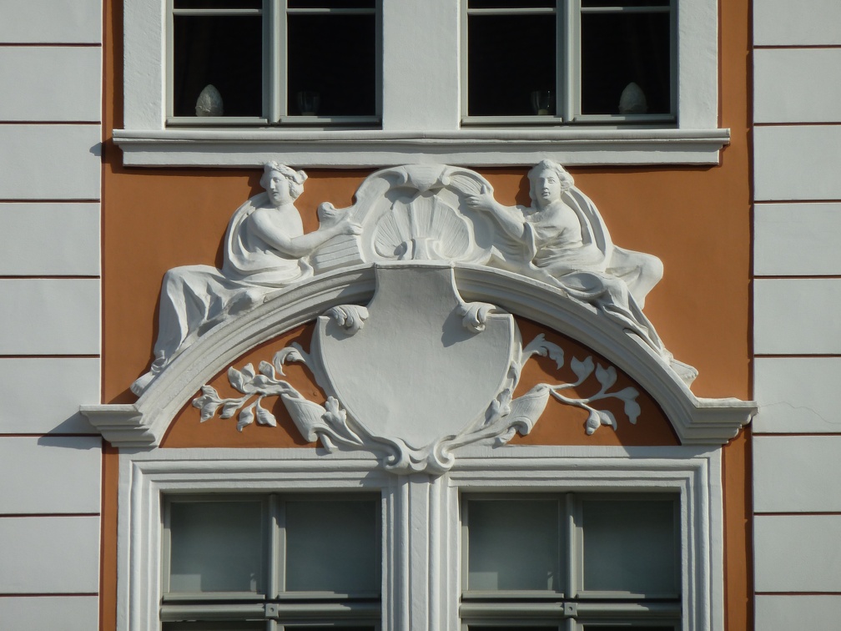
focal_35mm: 300
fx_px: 7289
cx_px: 420
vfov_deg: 5.0
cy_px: 316
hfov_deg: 6.6
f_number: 5.6
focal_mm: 49.2
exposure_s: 1/640
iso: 80
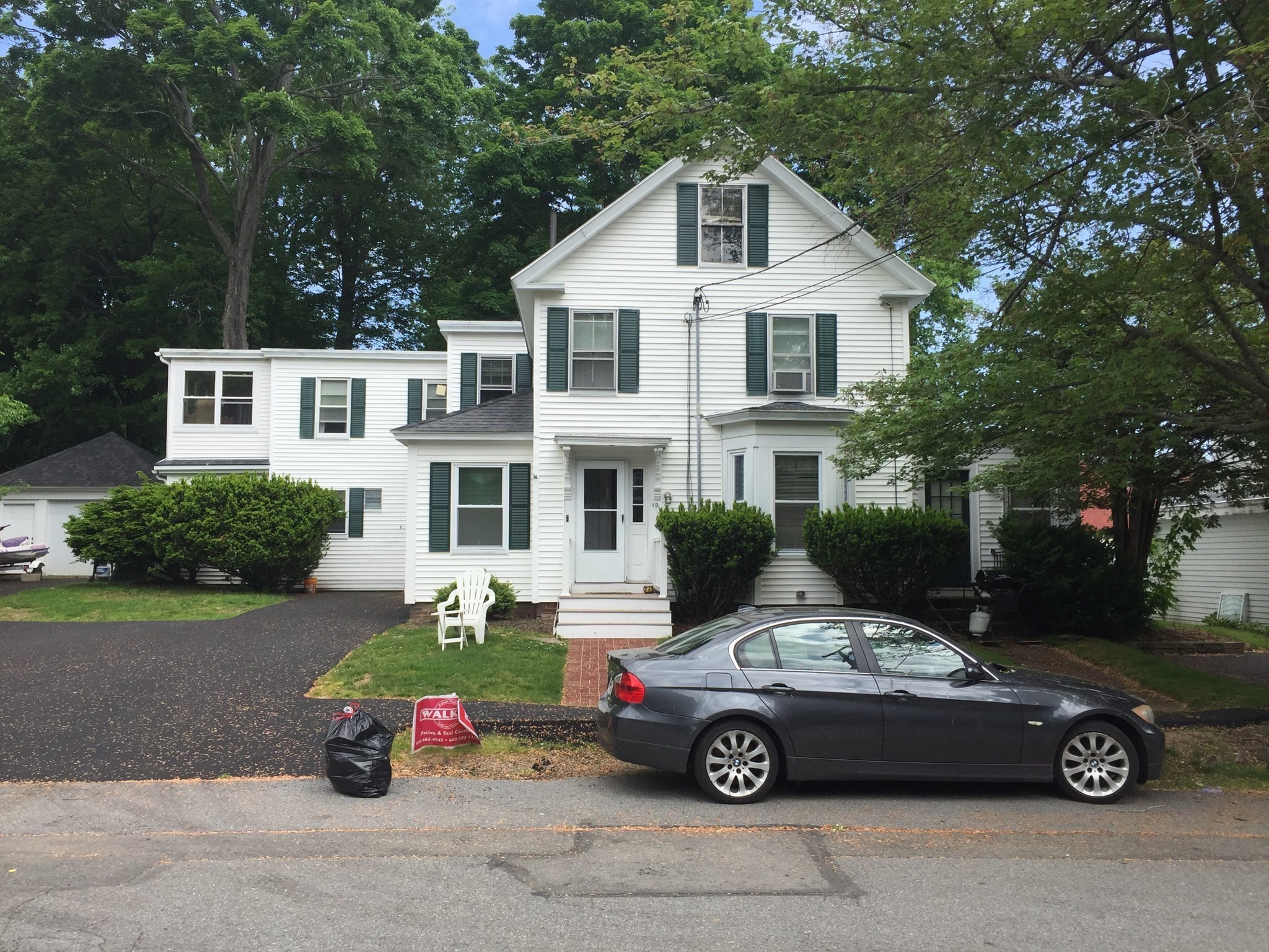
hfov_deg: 61.7
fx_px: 1063
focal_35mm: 29
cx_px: 634
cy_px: 476
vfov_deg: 48.2
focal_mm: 4.15
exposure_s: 1/1199
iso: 32
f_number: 2.2
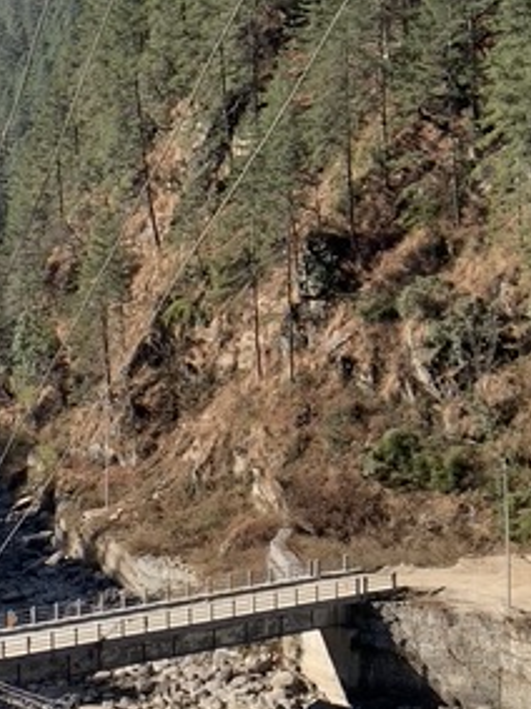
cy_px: 326
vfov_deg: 20.9
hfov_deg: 15.7
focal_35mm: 94
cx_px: 271
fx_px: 1924
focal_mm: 4.25
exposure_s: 1/1282
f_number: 1.8
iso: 25
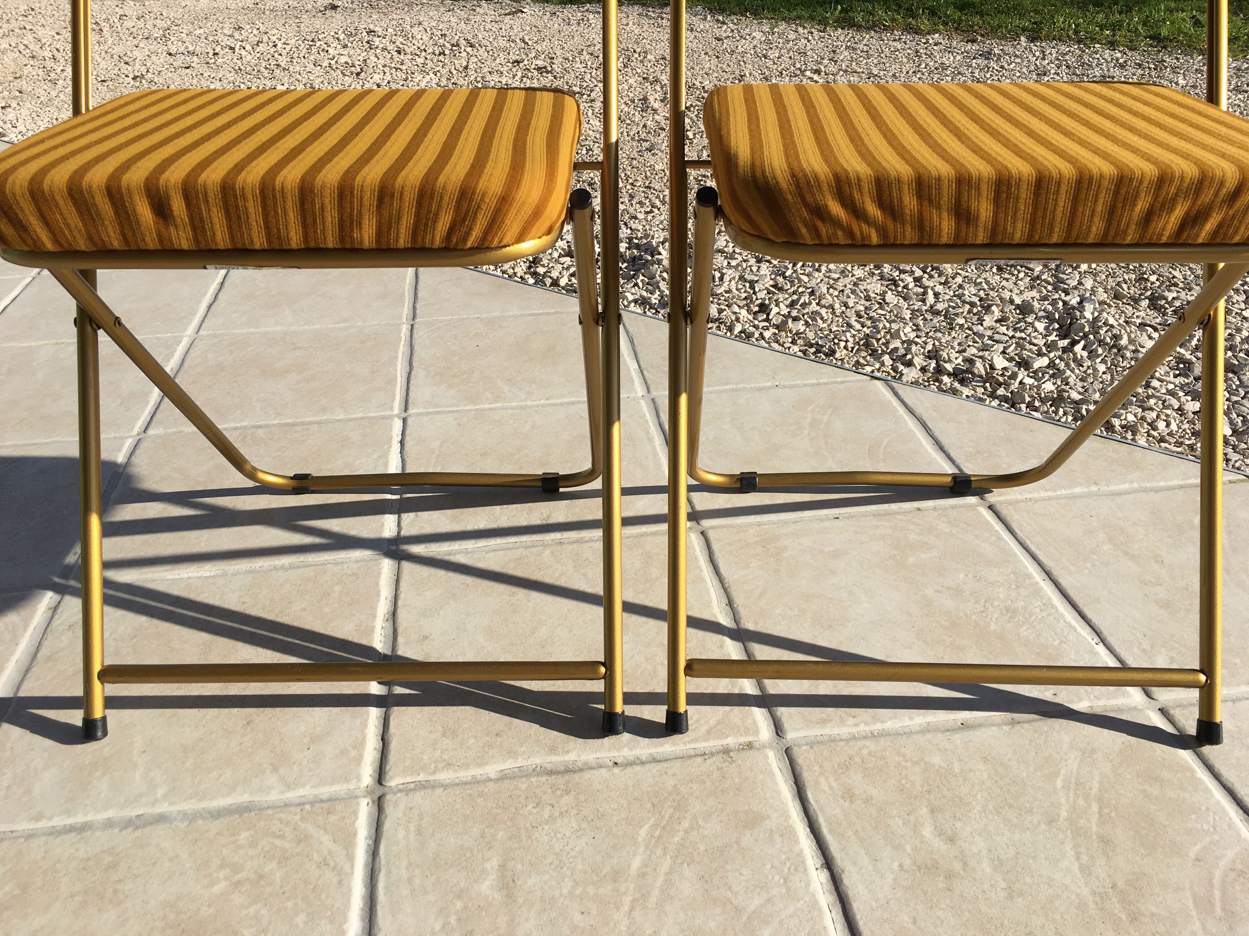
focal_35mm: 29
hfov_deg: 61.7
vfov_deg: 48.2
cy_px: 468
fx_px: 1046
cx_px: 624
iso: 25
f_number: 2.2
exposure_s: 1/1672
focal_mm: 4.15
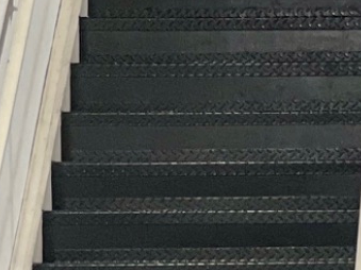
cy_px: 653
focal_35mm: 436
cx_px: 683
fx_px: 4545
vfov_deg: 3.4
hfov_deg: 4.5
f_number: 2.8
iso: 320
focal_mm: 9
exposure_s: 1/40
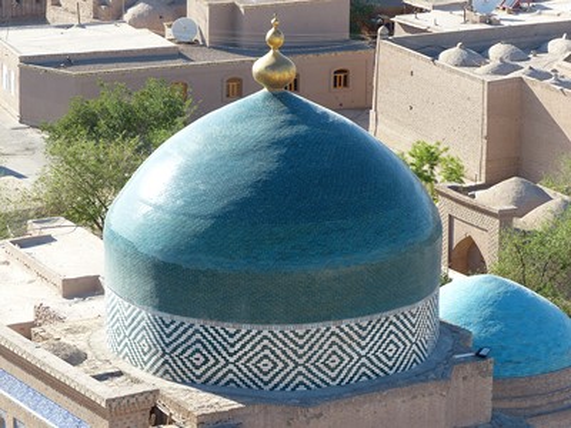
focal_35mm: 145
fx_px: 2392
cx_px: 286
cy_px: 214
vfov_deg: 10.2
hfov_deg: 13.6
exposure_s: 1/400
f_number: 4
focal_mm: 26.1
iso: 100
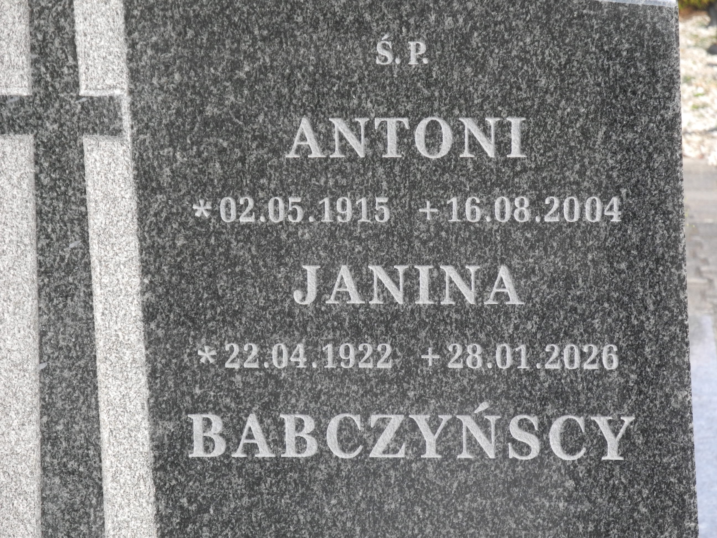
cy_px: 269
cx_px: 358
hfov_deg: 14.6
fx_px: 2796
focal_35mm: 135
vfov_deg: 11.0
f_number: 5
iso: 100
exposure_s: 1/125
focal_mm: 28.9
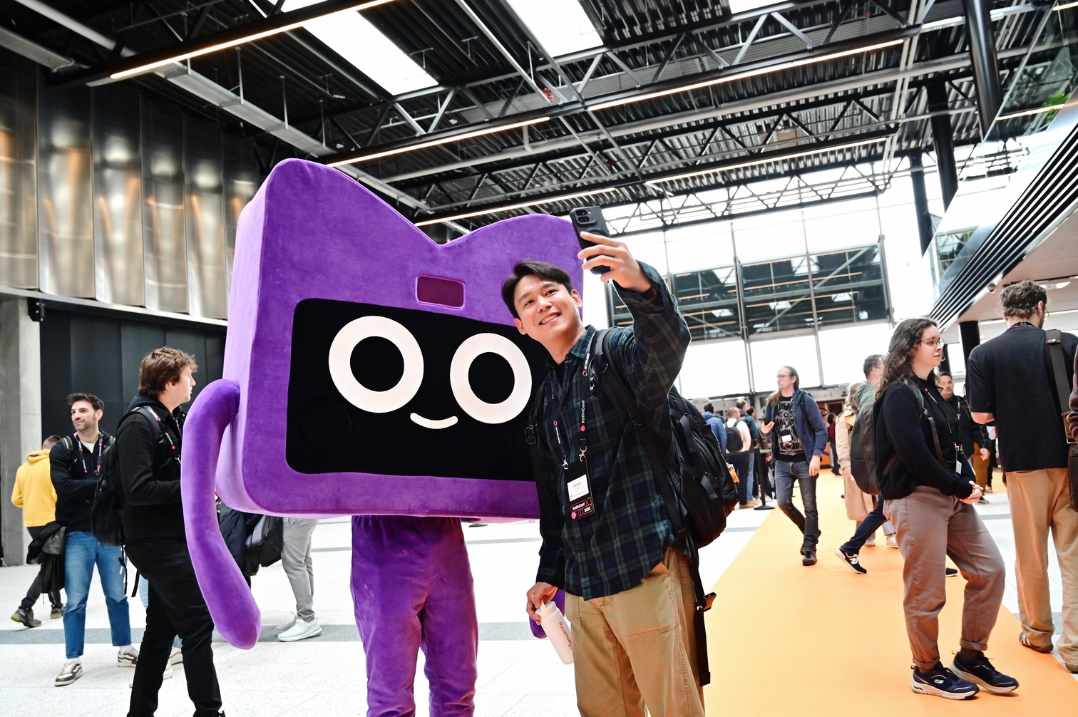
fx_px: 868
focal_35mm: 29
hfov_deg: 63.7
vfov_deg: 44.9
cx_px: 539
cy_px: 358
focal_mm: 29
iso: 2200
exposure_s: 1/350
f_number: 4
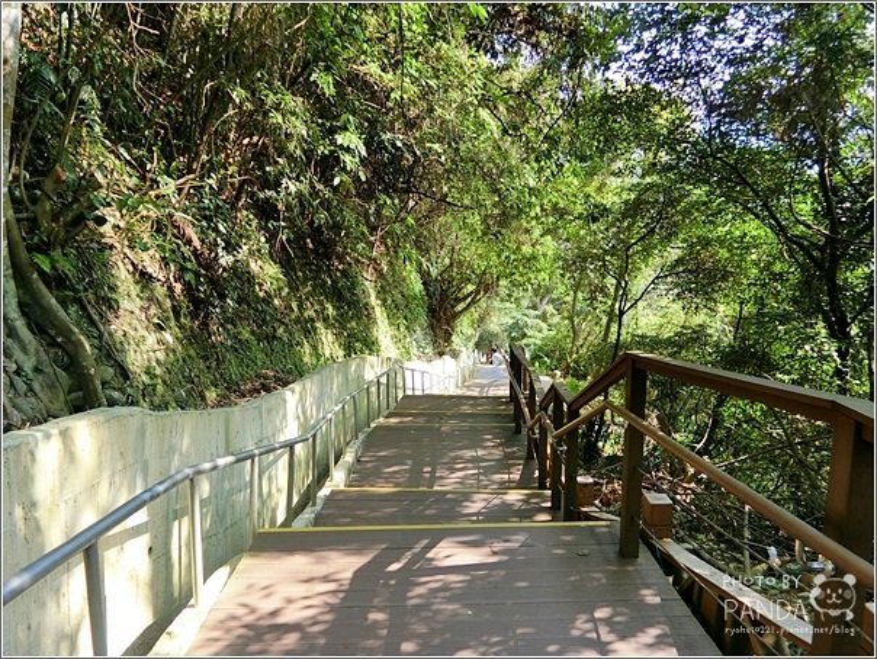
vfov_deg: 54.9
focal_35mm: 25
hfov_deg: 69.3
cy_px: 330
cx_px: 438
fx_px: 634
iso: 80
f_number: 2.8
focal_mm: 5.4
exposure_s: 1/125
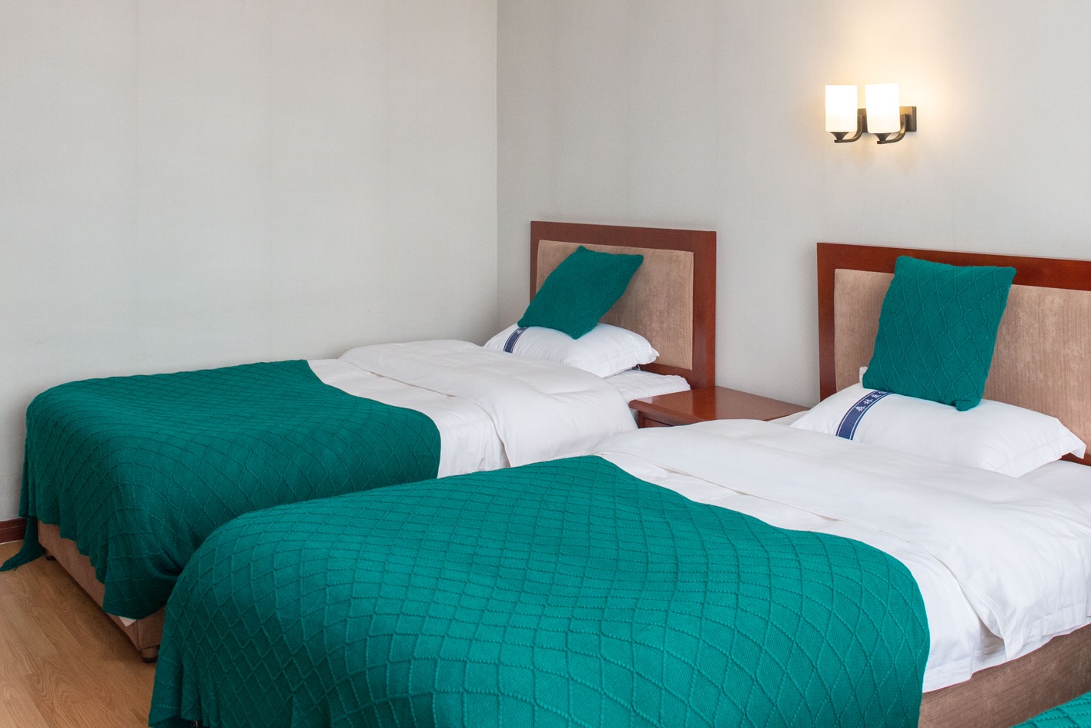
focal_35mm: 39
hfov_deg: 49.2
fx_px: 1182
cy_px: 139
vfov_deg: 33.2
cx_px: 654
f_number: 5
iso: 1600
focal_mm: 24
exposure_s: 1/80
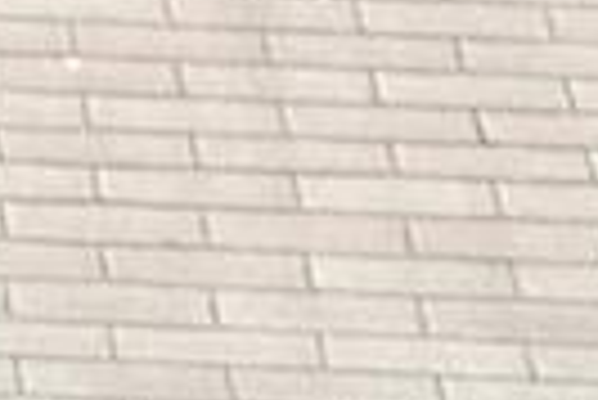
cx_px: -638
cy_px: 1312
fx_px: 6699
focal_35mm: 403
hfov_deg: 5.0
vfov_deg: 3.3
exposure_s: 1/100
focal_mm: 35
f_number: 4.8
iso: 200
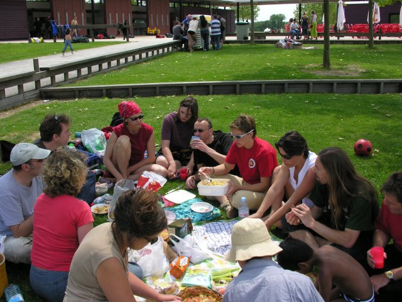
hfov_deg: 52.6
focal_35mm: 35
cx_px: 201
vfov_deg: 40.7
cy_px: 151
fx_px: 406
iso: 50
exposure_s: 1/182
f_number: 6.3
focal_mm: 8.9
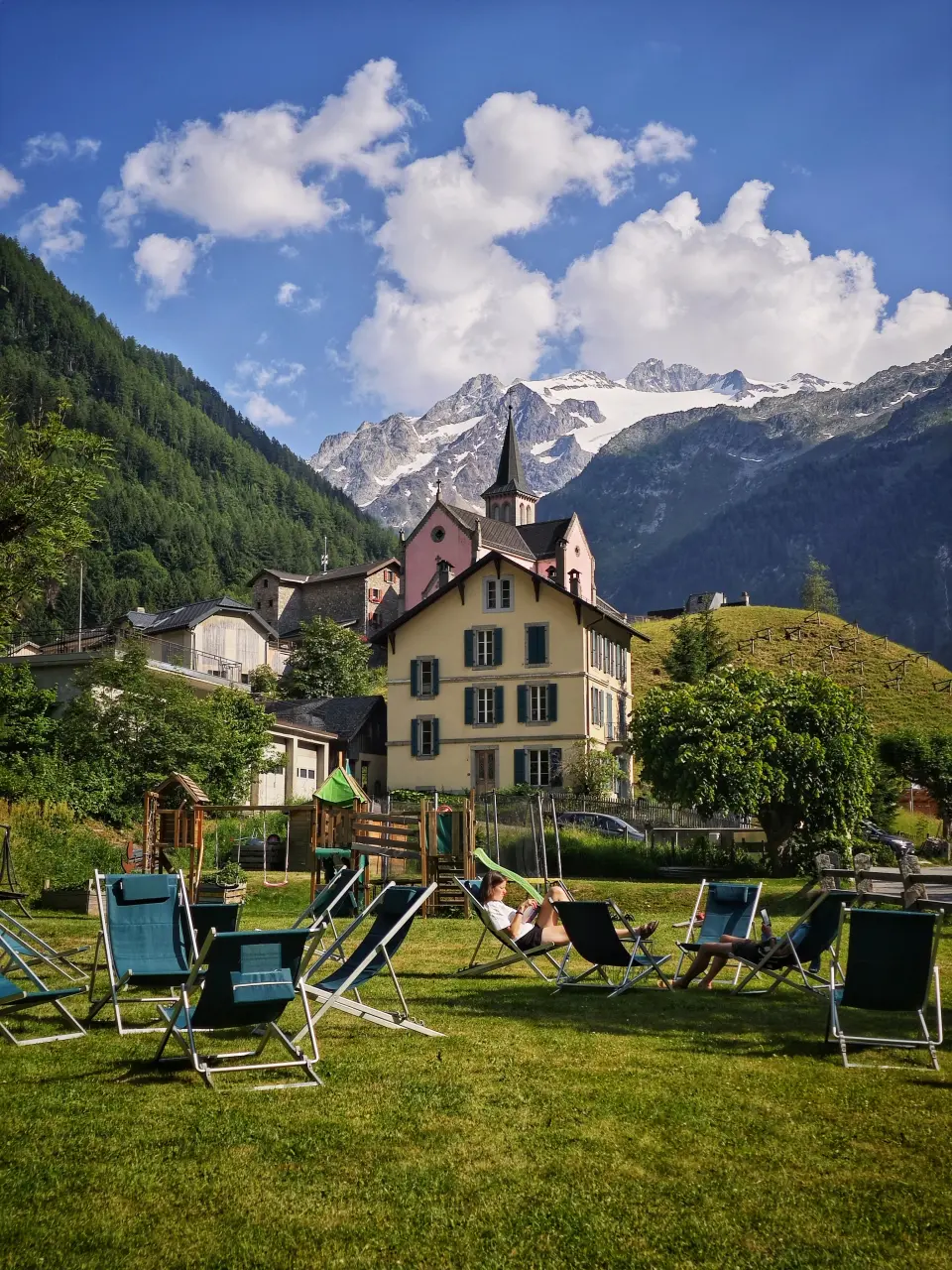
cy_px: 635
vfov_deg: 41.2
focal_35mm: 46
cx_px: 476
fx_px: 1687
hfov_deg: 31.5
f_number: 1.6
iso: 50
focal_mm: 6.55
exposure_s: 1/4435
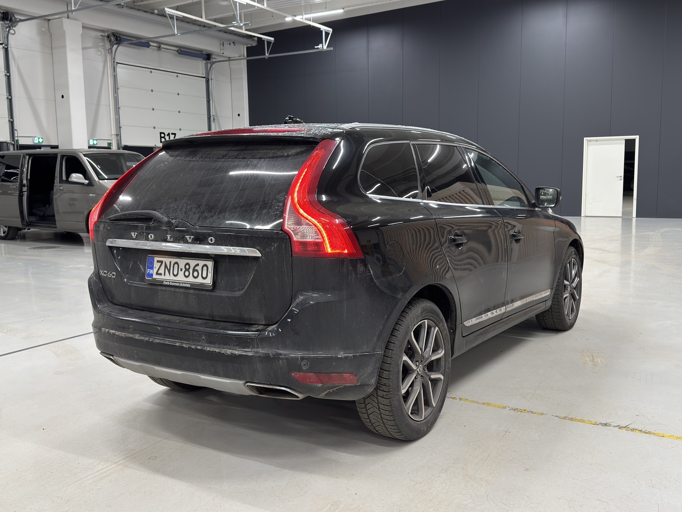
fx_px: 690
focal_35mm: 35
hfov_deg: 52.6
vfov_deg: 40.7
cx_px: 341
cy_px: 256
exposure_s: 1/50
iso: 100
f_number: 1.78
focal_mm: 6.76
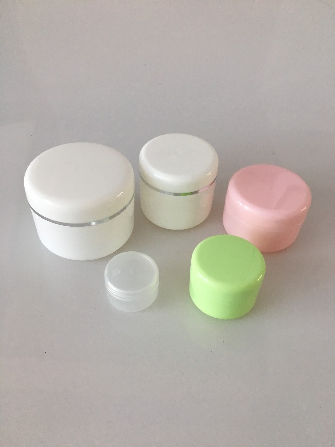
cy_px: 224
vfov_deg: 61.7
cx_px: 168
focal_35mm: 29
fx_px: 374
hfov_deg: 48.2
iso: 50
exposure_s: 1/33
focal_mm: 4.15
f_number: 2.2
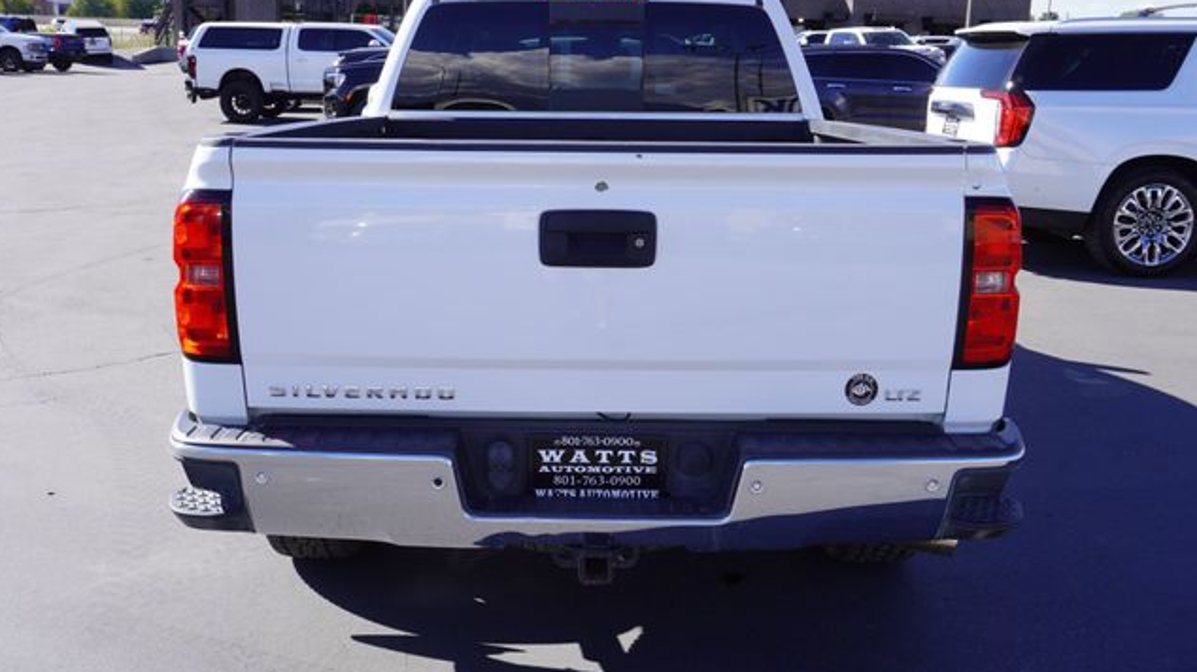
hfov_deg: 54.6
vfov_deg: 32.3
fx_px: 1159
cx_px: 595
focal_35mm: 37
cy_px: 302
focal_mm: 23
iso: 100
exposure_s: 1/125
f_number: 8
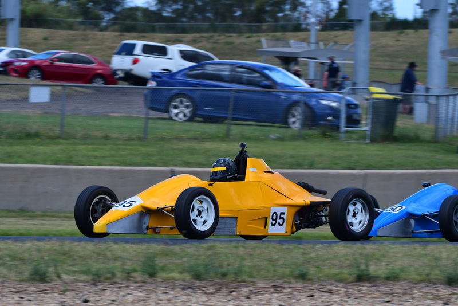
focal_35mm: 300
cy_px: 153
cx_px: 229
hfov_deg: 6.9
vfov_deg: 4.6
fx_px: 3818
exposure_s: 1/640
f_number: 11
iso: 640
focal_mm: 200
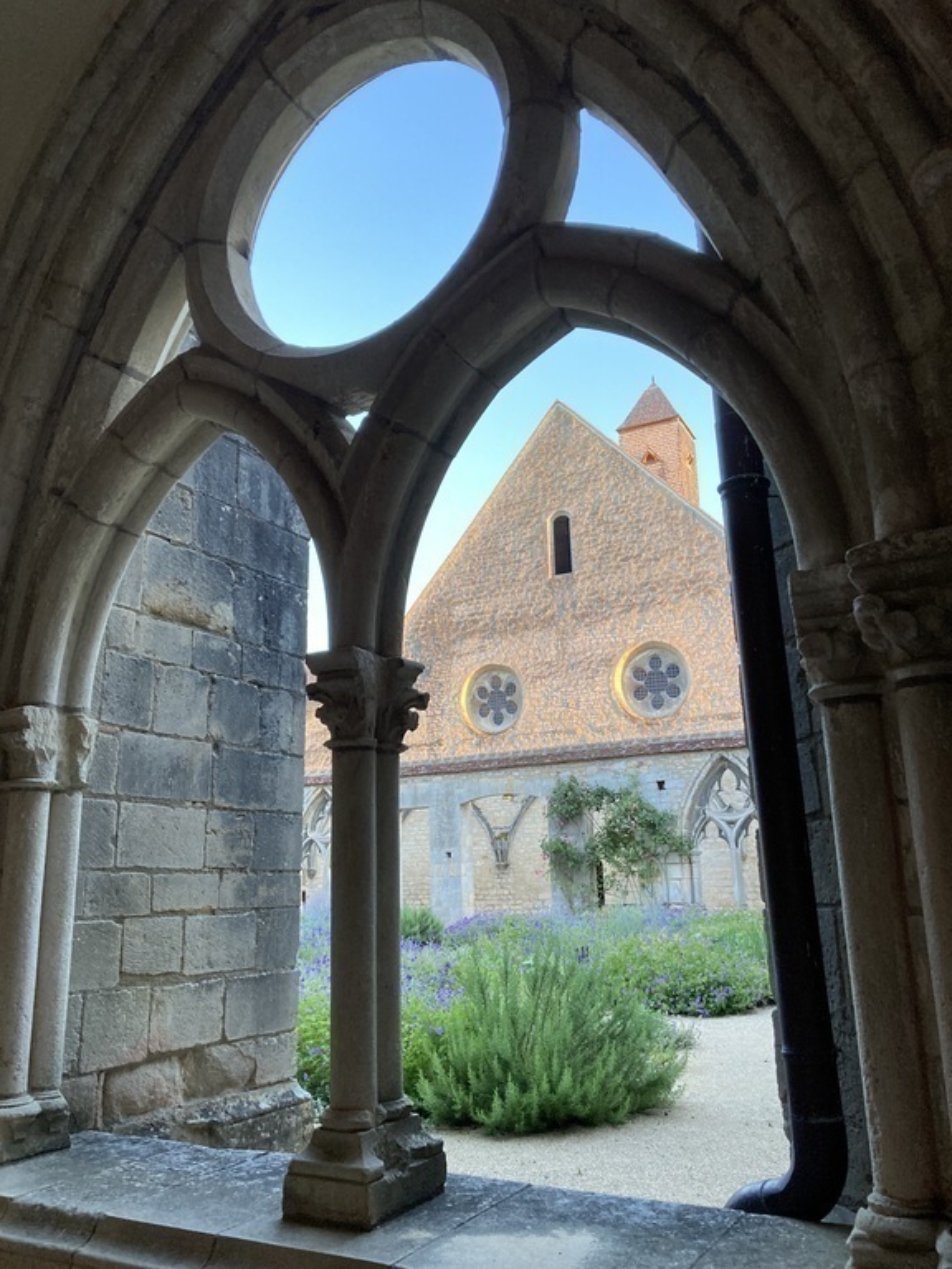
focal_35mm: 28
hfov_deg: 49.7
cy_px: 634
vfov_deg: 63.4
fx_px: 1027
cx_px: 476
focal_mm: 3.99
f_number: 1.8
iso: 80
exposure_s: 1/109
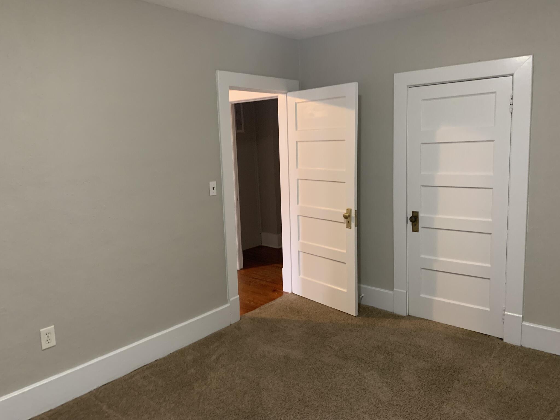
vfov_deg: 53.1
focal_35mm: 26
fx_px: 421
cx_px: 280
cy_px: 210
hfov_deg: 67.3
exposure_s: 1/40
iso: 320
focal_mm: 4.25
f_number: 1.8
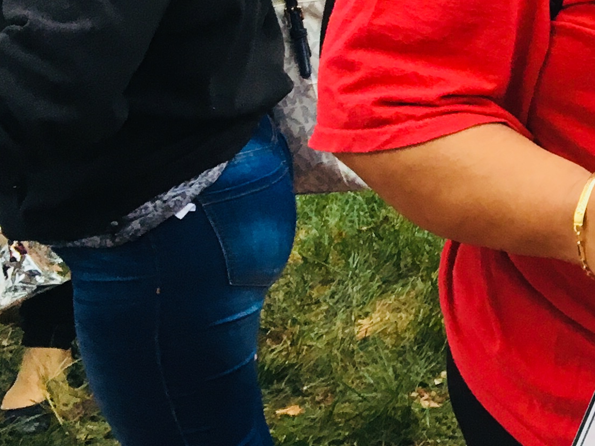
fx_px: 1804
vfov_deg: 14.0
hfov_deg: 16.3
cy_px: 51
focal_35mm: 105
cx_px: 1001
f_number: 2.2
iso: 25
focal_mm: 4.15
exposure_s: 1/30
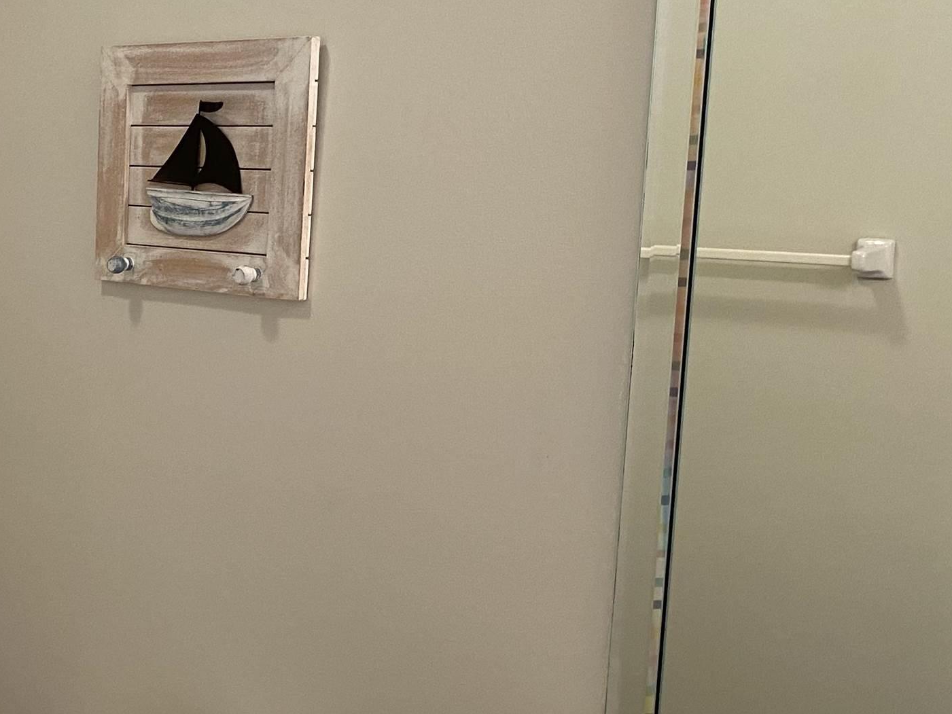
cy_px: 389
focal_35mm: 57
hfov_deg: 30.6
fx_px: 1568
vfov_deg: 25.7
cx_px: -61
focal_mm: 4.25
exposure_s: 1/60
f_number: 1.8
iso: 100
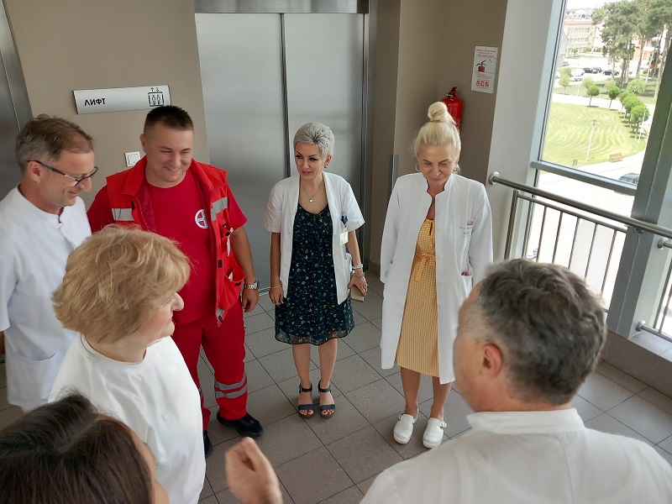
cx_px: 336
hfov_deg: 65.3
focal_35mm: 27
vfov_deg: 51.4
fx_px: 524
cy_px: 252
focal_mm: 4
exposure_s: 1/50
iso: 100
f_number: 1.8
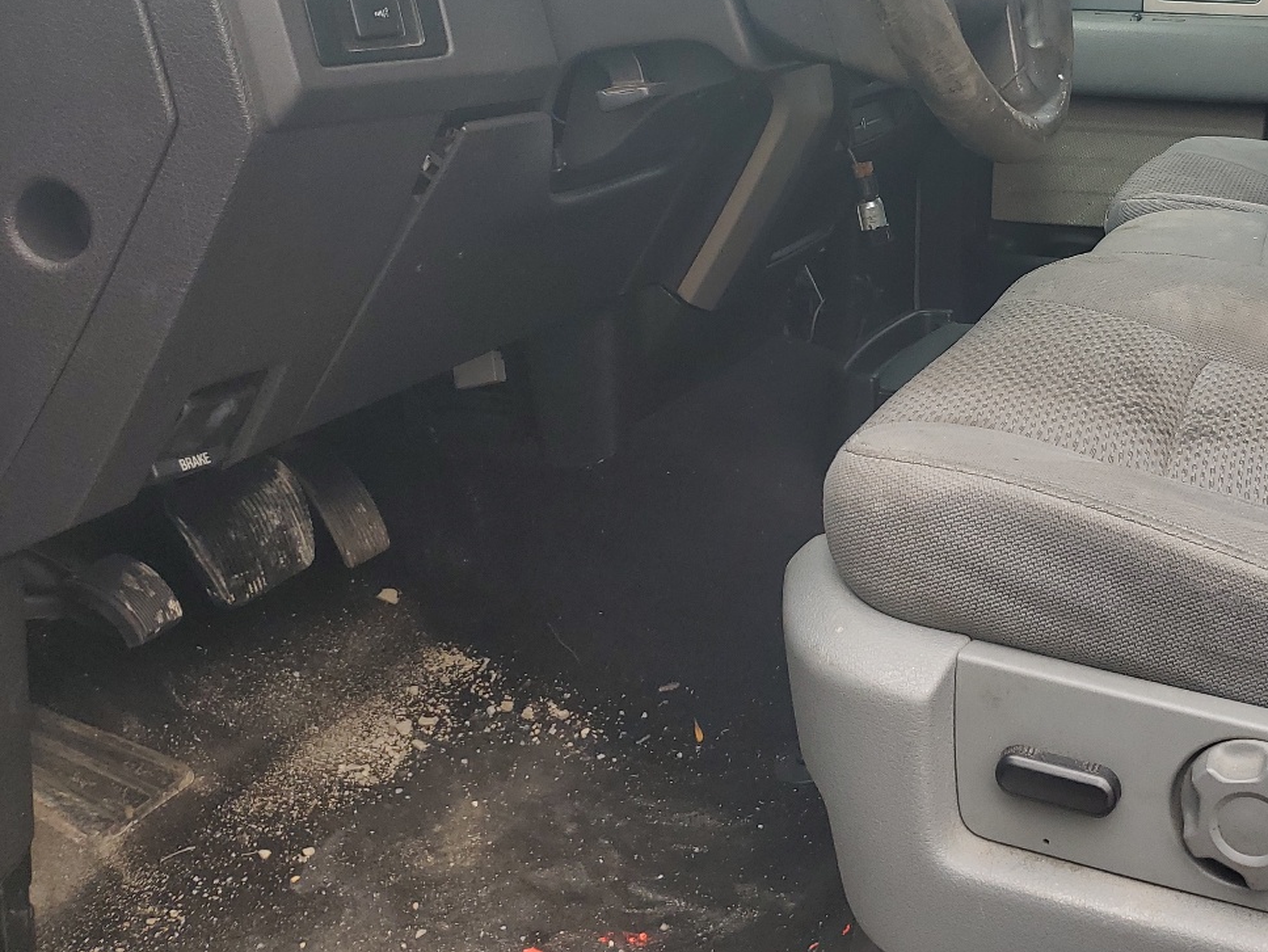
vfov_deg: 32.9
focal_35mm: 43
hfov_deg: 42.4
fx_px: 1576
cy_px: 235
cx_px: 962
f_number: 1.5
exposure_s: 1/278
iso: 50
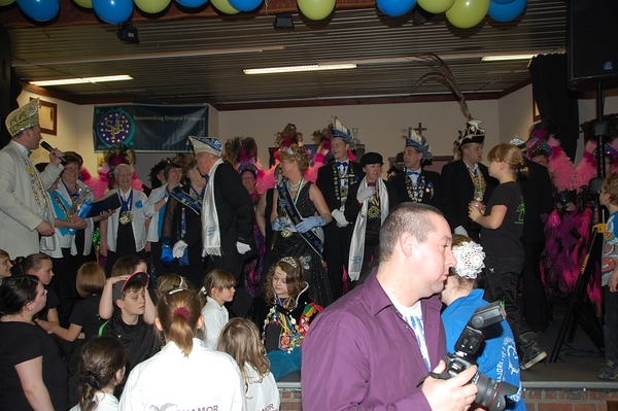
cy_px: 206
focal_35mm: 33
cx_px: 309
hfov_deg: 57.3
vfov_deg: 39.9
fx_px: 566
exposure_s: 1/60
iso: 400
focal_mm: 22
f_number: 4
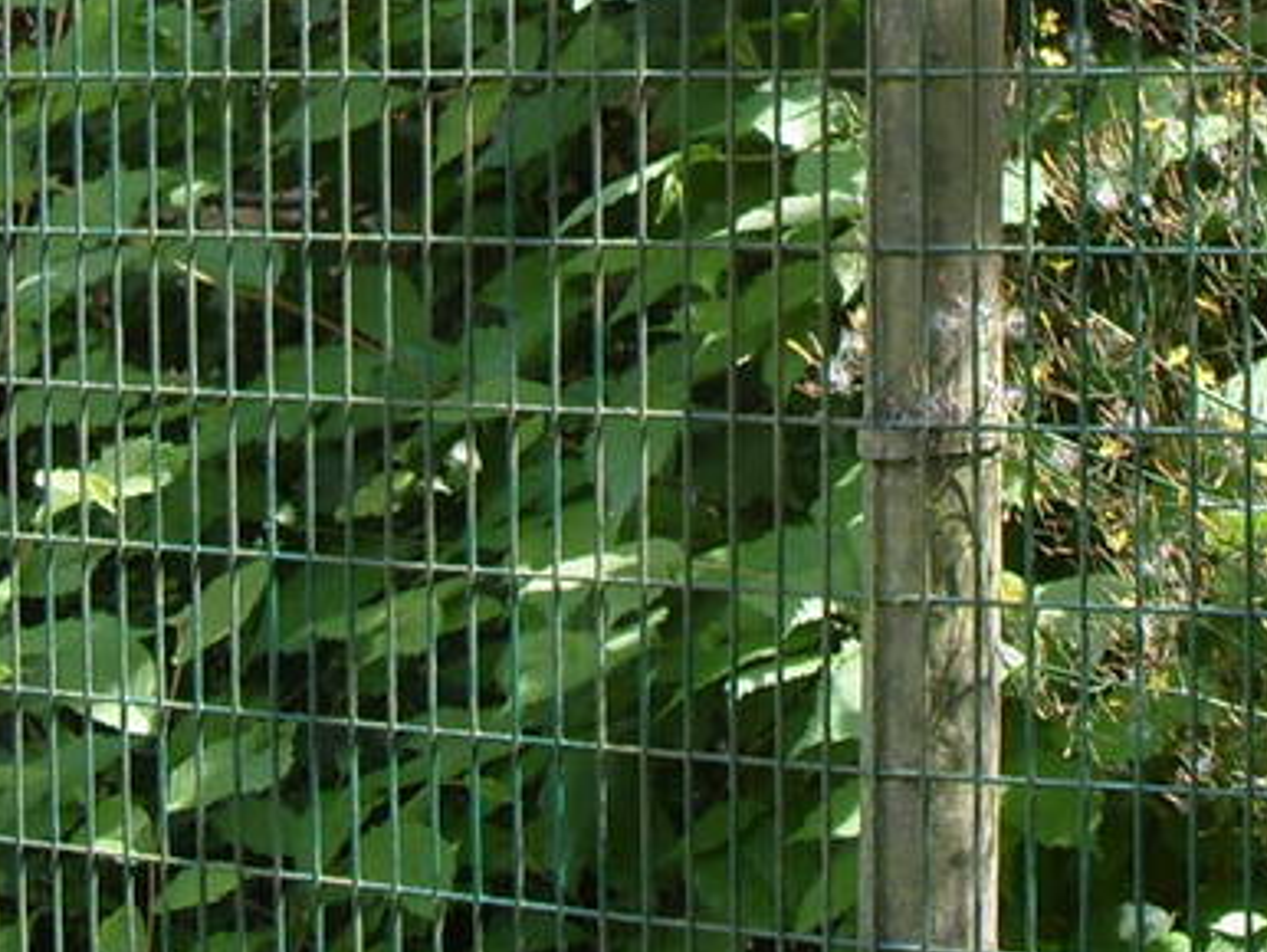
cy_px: -512
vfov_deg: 9.9
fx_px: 5311
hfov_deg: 13.6
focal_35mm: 145
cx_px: 515
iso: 80
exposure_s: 1/125
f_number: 3.4
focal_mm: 7.8
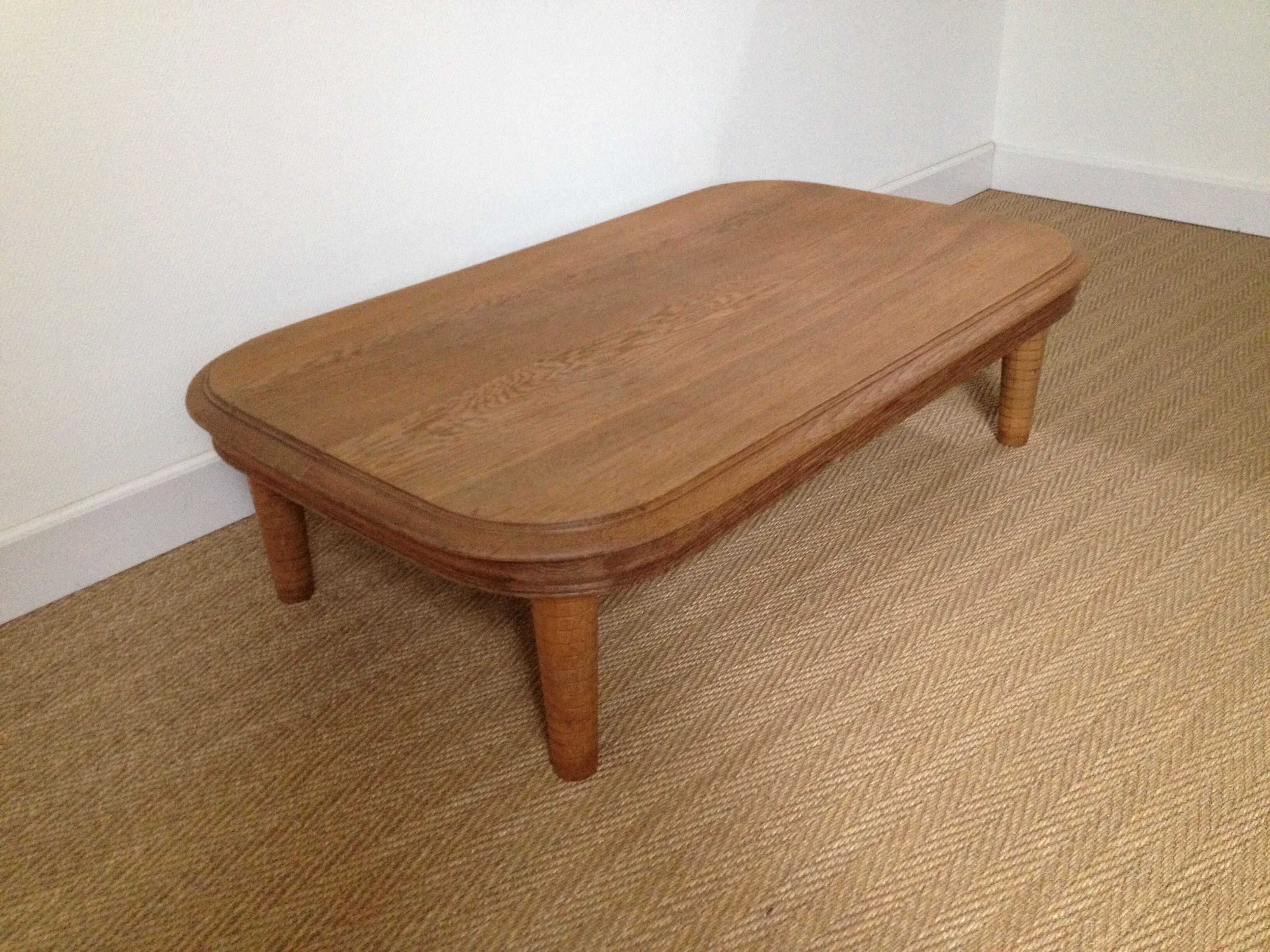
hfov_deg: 52.6
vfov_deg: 40.7
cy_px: 476
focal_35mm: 35
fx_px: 1284
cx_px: 635
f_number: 2.4
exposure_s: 1/20
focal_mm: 4.28
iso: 400
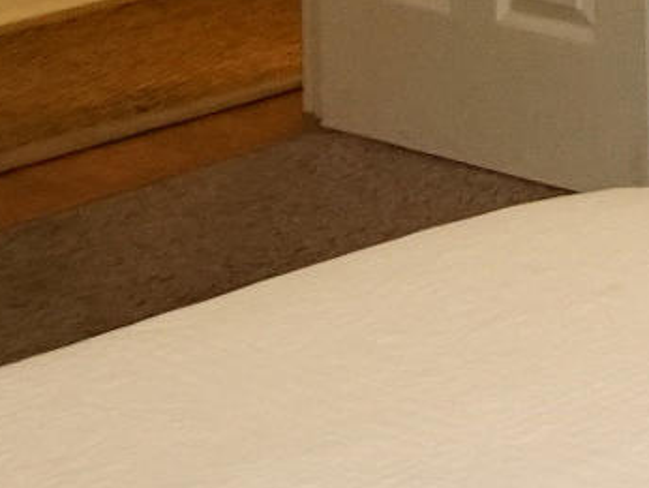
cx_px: 2140
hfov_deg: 9.3
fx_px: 2814
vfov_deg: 8.7
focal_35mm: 150
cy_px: -816
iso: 1600
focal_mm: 12
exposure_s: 1/160
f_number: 4.5
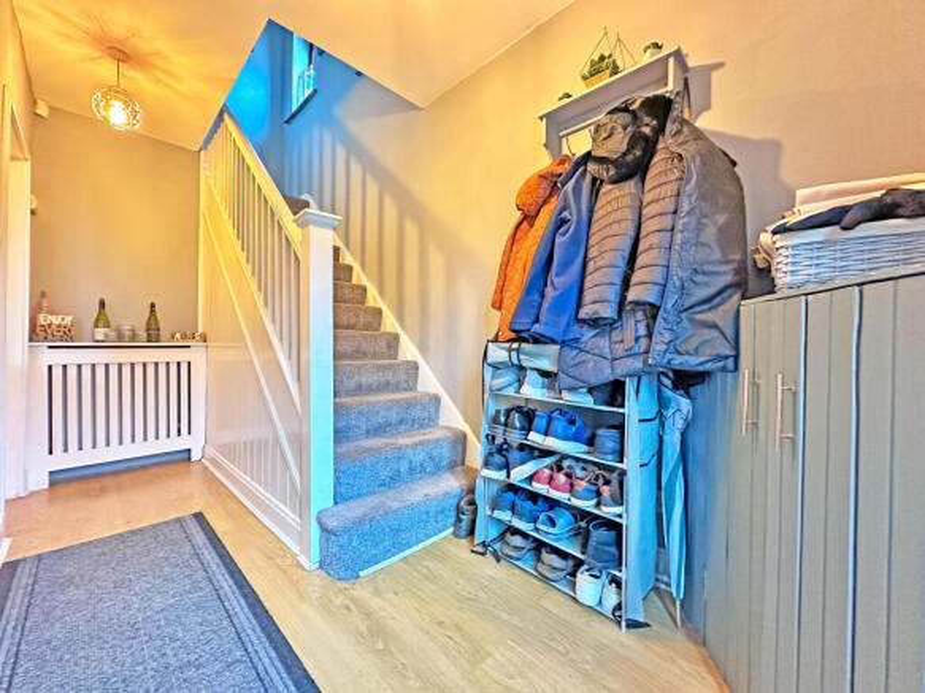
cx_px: 462
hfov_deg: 102.1
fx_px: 374
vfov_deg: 85.7
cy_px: 346
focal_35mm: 14
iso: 800
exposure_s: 1/50
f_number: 2.2
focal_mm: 2.22
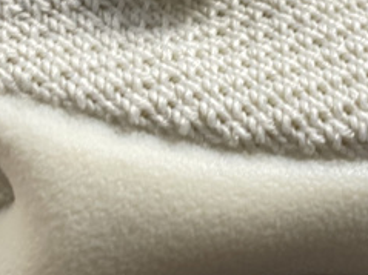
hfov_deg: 18.0
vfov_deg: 13.5
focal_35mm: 109
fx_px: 1158
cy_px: 75
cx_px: 132
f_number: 1.8
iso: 100
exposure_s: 1/100
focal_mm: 4.25
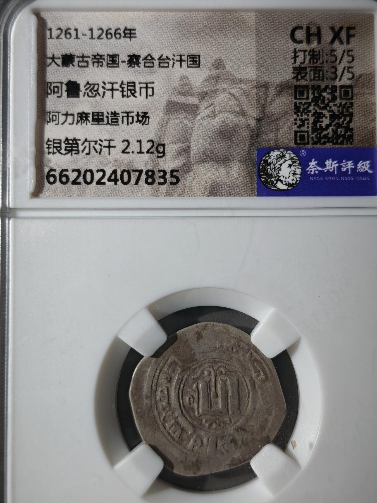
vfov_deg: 38.2
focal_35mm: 50
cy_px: 252
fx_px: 726
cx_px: 188
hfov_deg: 29.1
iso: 50
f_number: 1.63
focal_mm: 5.85
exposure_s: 1/295
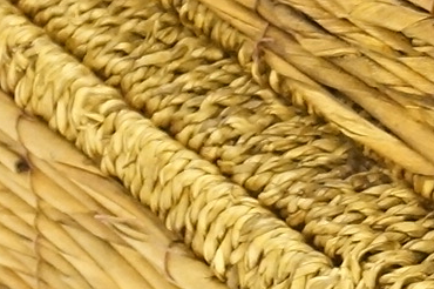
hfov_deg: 8.5
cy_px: 41
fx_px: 2867
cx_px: 541
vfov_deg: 5.8
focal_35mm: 238
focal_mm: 24
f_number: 4
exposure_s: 1/25
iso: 3200
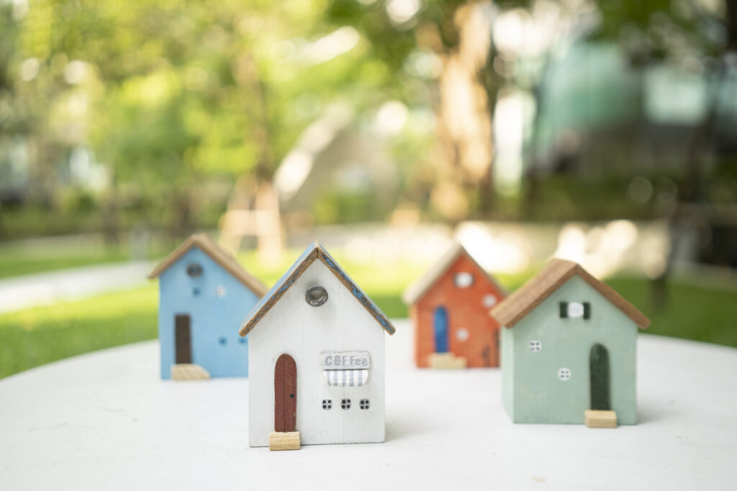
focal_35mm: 35
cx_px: 368
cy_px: 246
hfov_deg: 54.4
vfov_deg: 37.9
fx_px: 717
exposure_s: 1/160
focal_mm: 35
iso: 100
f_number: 2.8
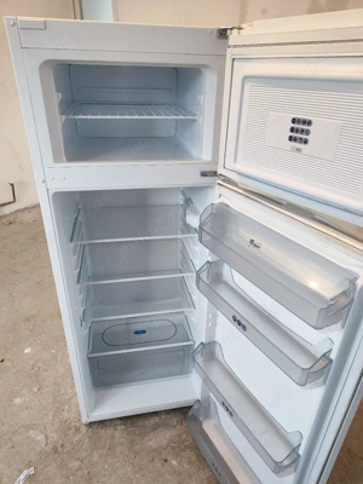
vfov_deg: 73.9
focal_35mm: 23
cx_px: 182
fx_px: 322
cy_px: 242
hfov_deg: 58.9
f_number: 1.88
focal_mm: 5.59
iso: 650
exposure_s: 1/50
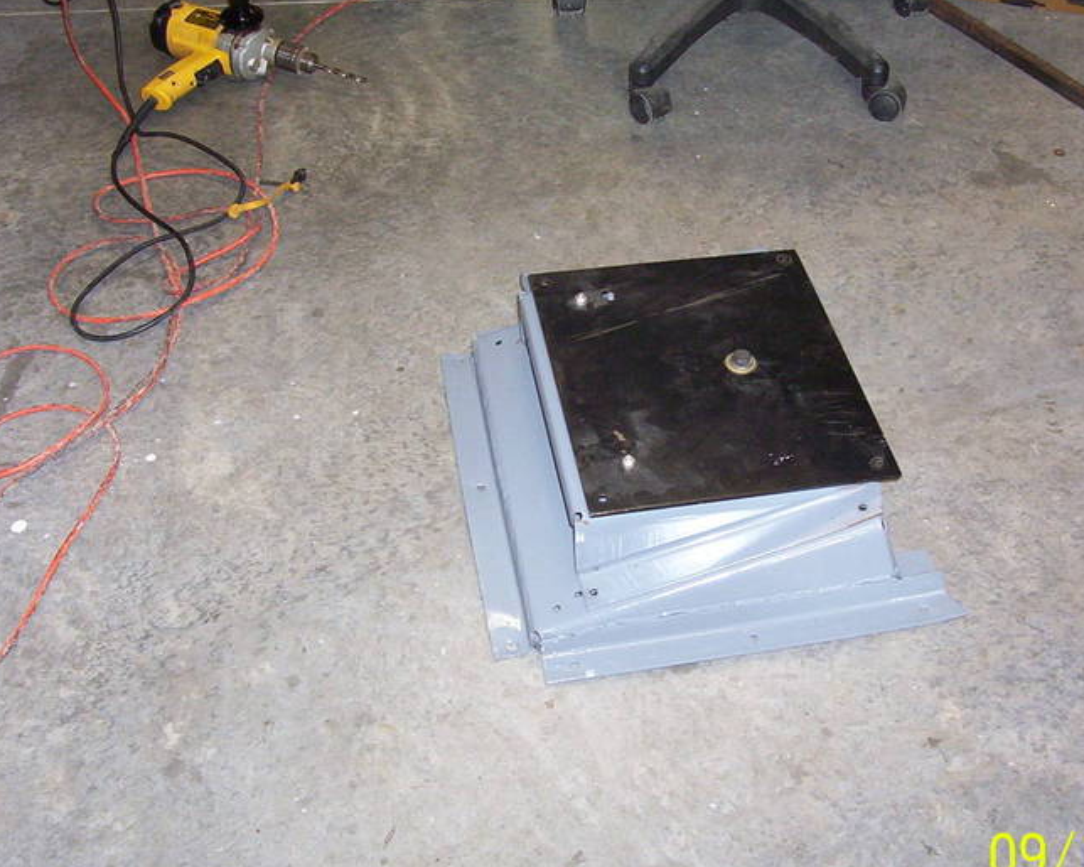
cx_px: 674
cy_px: 468
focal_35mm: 53
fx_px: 1700
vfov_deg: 28.6
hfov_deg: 35.2
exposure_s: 1/60
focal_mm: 5.77
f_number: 2.73
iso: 140
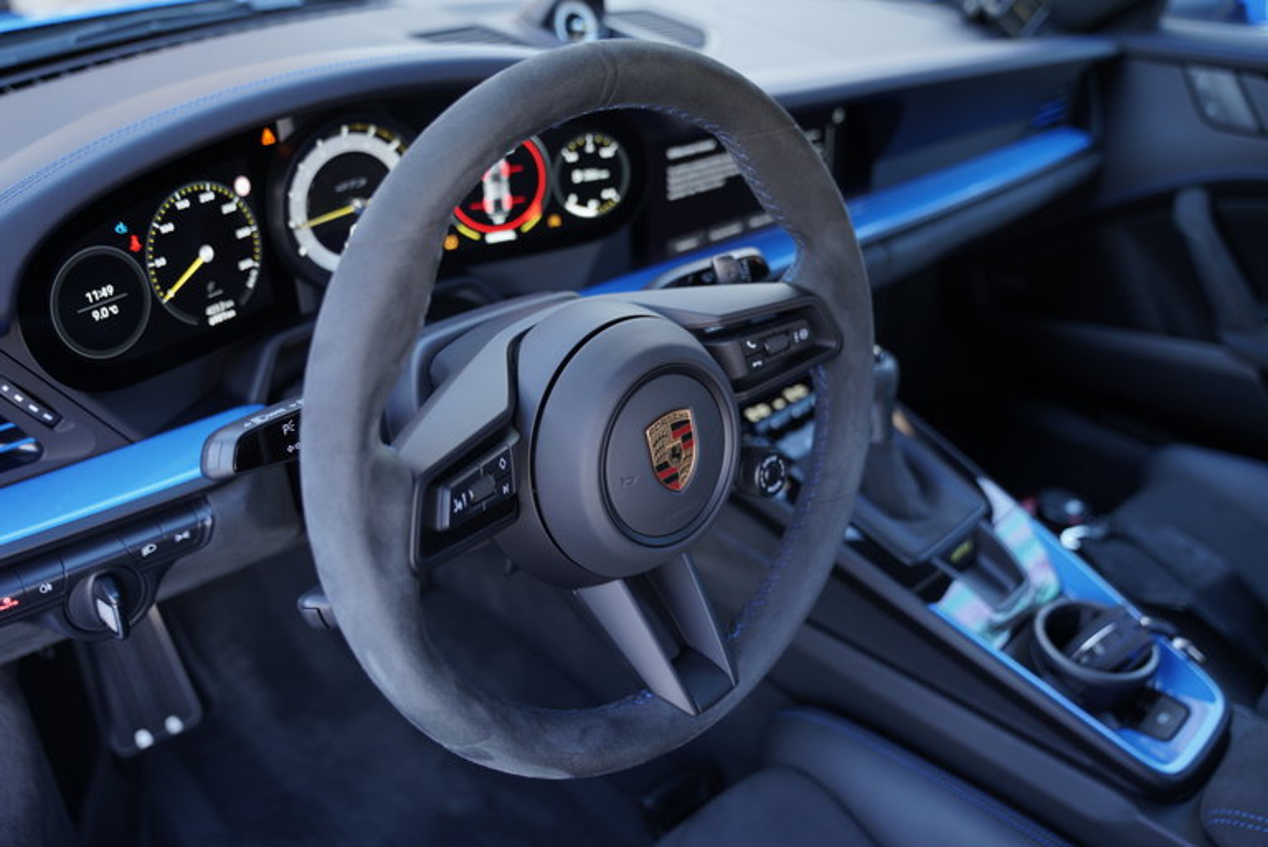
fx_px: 1018
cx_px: 634
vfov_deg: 45.2
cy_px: 424
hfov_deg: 63.8
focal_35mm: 29
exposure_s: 1/160
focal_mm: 28.9
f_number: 2.8
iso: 640
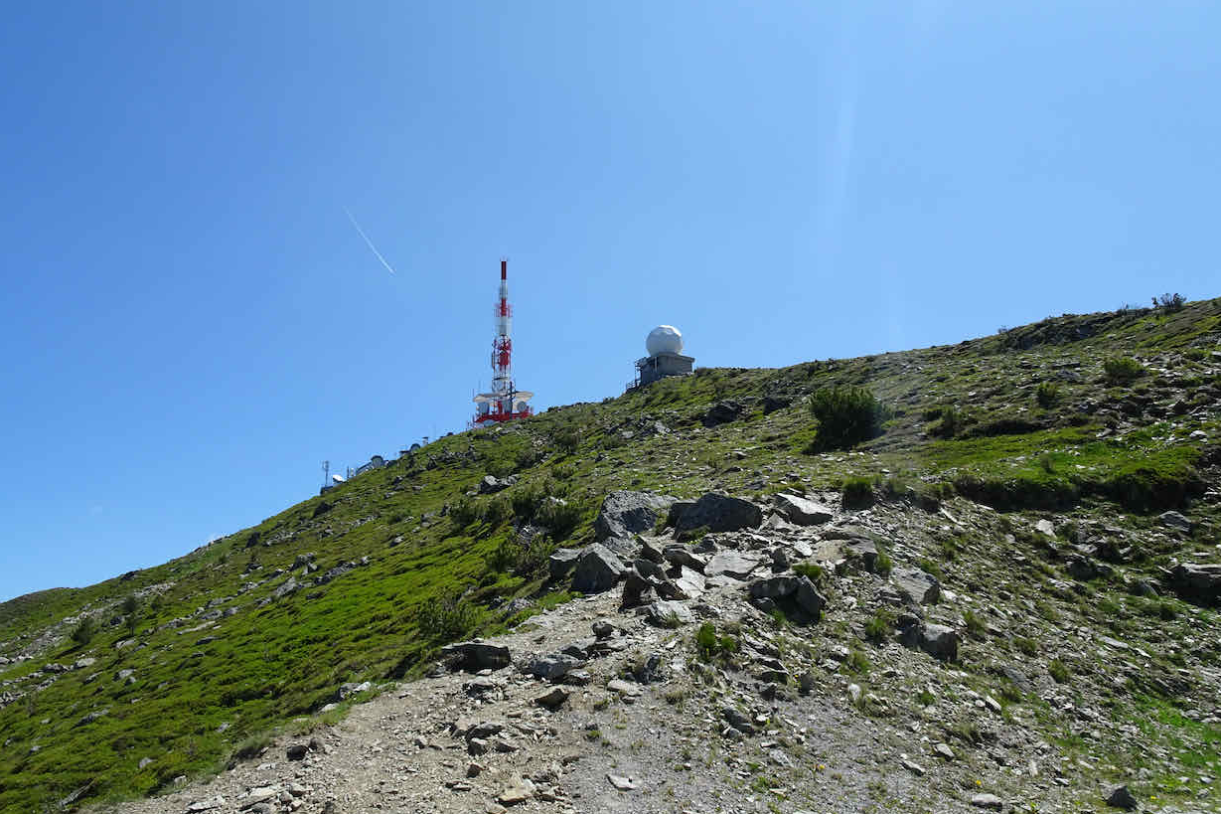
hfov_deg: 69.4
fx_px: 882
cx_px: 587
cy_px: 405
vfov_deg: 49.5
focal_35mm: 26
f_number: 3.5
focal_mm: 4.1
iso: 80
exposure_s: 1/1000
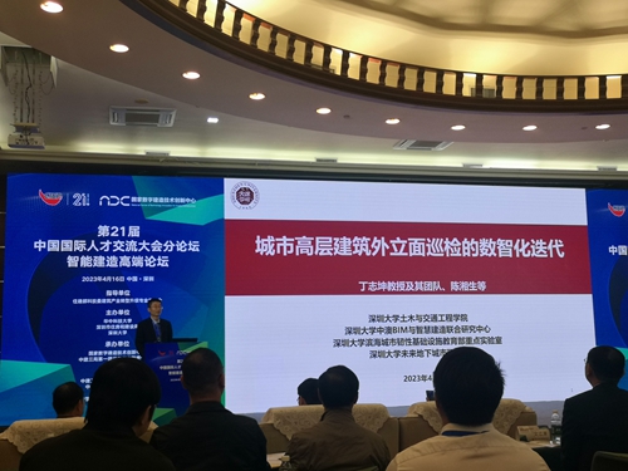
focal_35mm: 43
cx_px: 314
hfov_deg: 43.9
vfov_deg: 33.6
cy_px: 236
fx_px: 780
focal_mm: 4.75
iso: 100
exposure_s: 1/100
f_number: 1.8
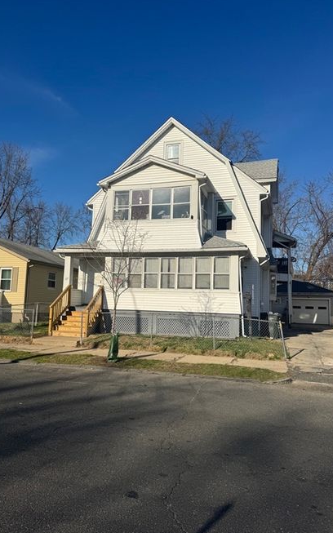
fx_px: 378
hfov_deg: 47.6
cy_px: 269
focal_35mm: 26
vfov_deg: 70.4
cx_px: 157
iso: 80
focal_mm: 6.76
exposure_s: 1/7092
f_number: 1.78
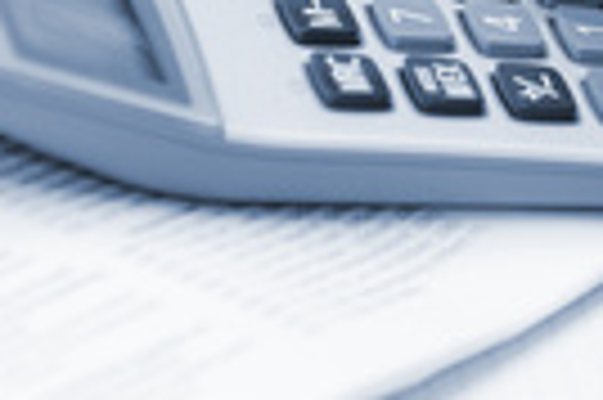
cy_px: -115
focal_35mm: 633
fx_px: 10590
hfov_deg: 3.3
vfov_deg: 2.2
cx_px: 598
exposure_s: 1/60
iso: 200
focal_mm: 200
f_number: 5.6
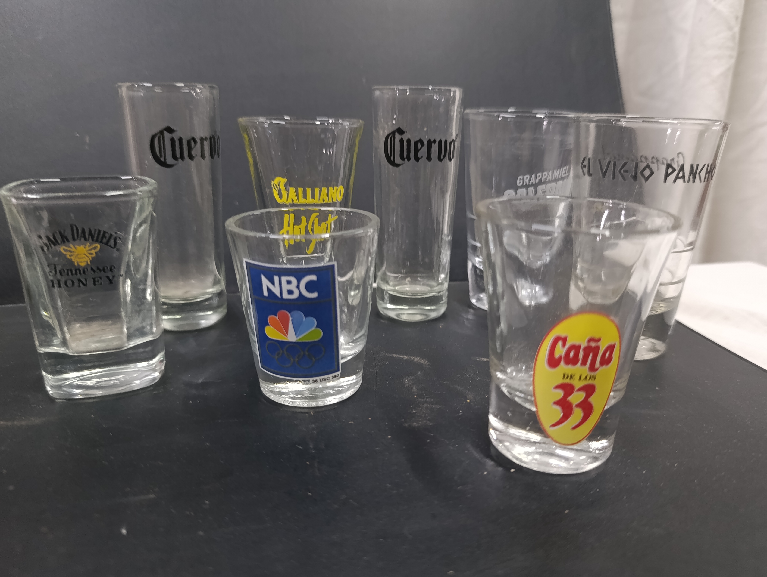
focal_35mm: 24
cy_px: 288
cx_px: 384
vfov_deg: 56.9
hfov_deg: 71.5
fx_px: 533
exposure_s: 1/25
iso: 1556
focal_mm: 6.11
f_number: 1.65
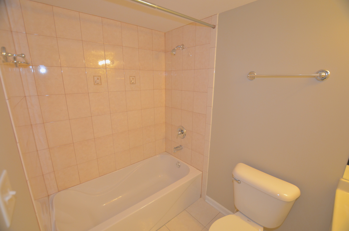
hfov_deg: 100.5
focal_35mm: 15
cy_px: 116
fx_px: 145
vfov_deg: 77.1
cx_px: 174
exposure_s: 1/60
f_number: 4
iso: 720
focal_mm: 10
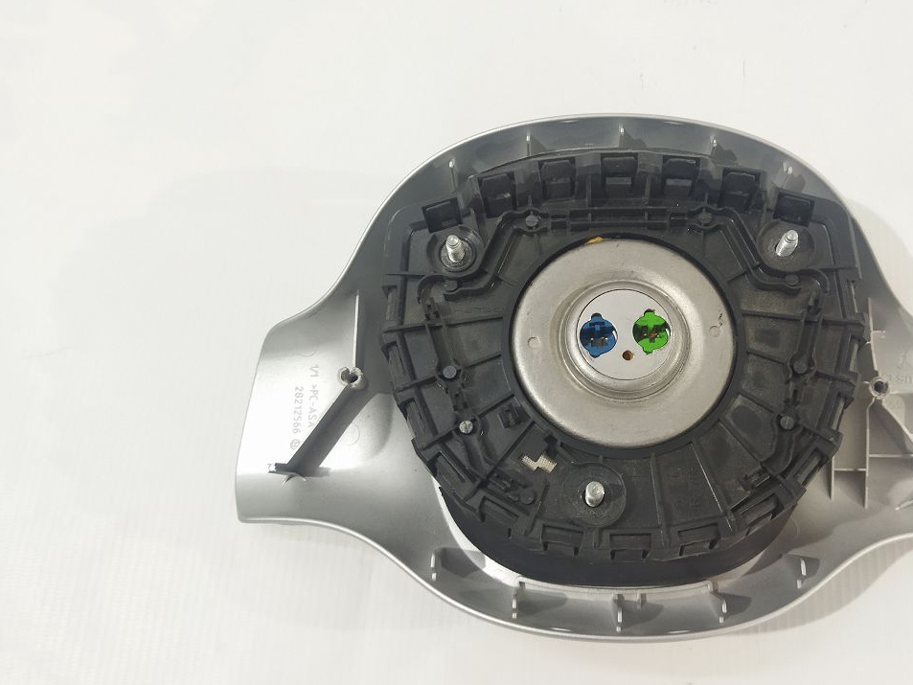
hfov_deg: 53.5
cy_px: 337
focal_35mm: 34
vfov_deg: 41.8
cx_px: 557
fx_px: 897
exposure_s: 1/50
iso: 286
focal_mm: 4.71
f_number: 1.79
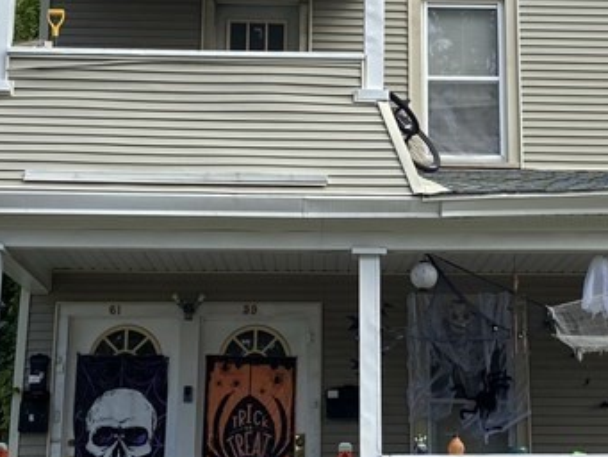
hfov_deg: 24.9
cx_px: 389
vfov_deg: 18.9
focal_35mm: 78
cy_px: 170
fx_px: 1370
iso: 32
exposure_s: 1/1608
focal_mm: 4.25
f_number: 1.8
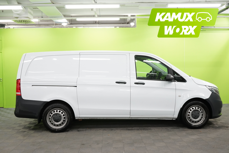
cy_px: 76
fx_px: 216
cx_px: 114
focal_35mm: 34
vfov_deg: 38.9
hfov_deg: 55.8
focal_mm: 34
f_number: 10
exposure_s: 1/25
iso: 1000
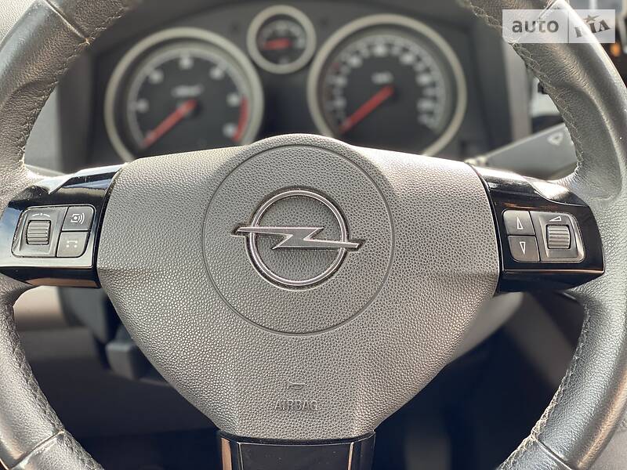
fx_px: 942
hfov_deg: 36.8
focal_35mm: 52
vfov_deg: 28.0
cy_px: 235
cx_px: 314
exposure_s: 1/122
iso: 80
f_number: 2
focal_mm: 6
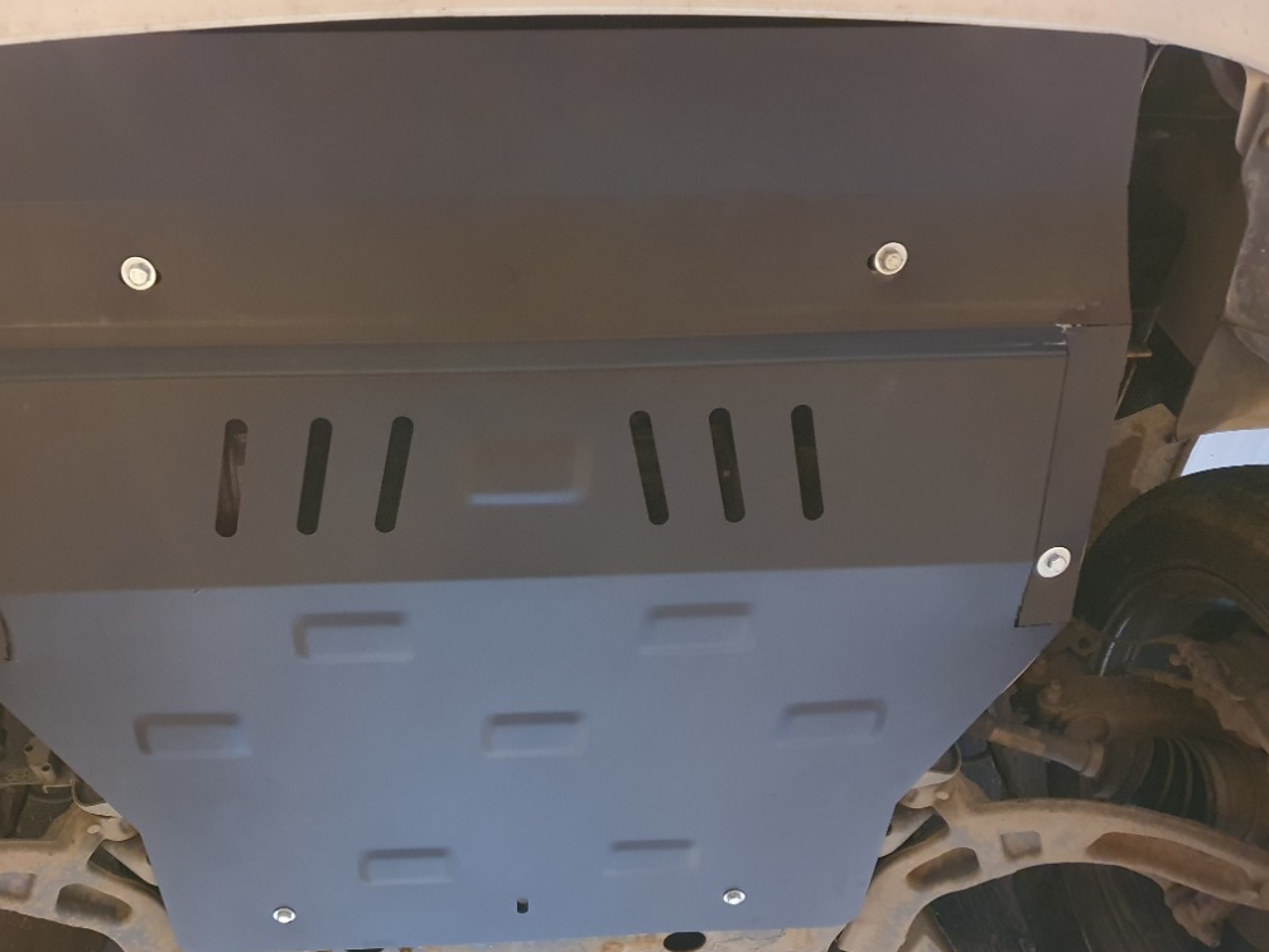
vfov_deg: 45.4
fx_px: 1137
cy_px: 537
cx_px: 539
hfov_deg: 58.1
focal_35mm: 31
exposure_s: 1/11
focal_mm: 4.32
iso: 500
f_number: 1.5
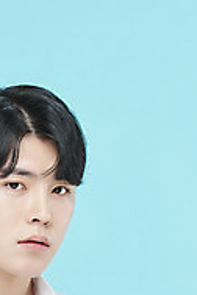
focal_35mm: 286
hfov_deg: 4.8
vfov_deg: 7.2
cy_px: 197
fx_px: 2347
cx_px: 26
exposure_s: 1/125
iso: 64
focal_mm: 135
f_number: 7.1
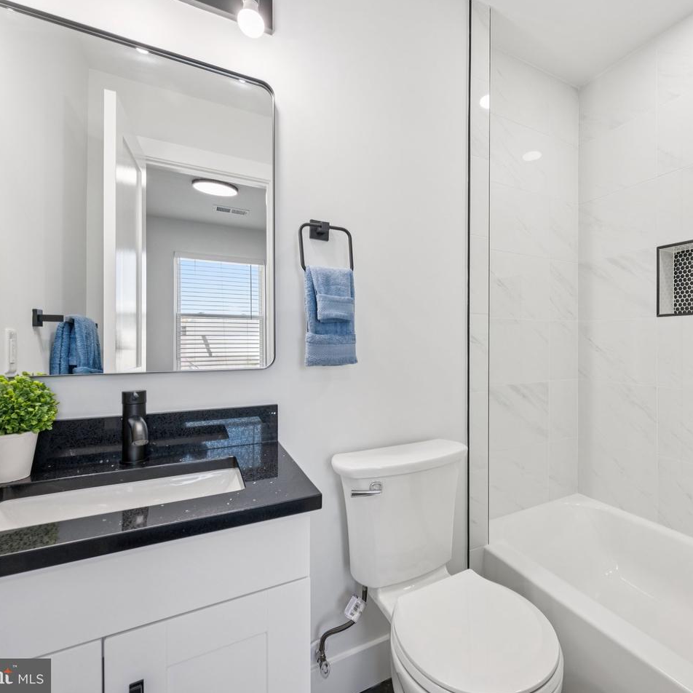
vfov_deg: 80.7
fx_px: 408
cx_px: 462
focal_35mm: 18
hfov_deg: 78.1
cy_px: 346
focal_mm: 14
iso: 400
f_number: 7.1
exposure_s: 1/40
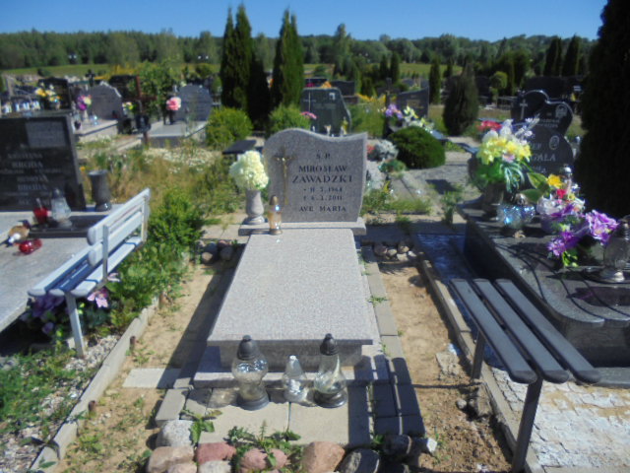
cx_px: 315
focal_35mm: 26
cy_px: 236
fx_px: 473
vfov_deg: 53.1
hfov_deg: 67.3
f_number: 11.5
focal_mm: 4.6
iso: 100
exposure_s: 1/160
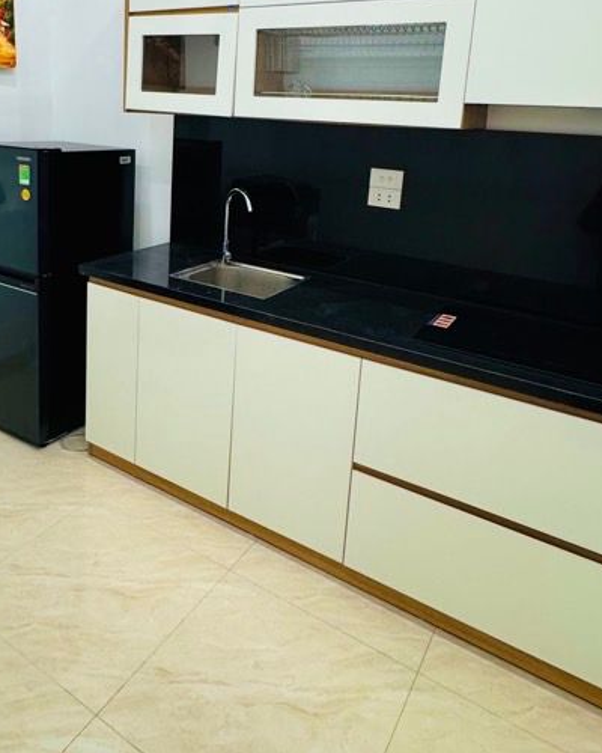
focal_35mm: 28
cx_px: 203
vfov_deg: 60.0
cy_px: 224
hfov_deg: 50.6
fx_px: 624
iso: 250
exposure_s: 1/100
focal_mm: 2.22
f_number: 2.2
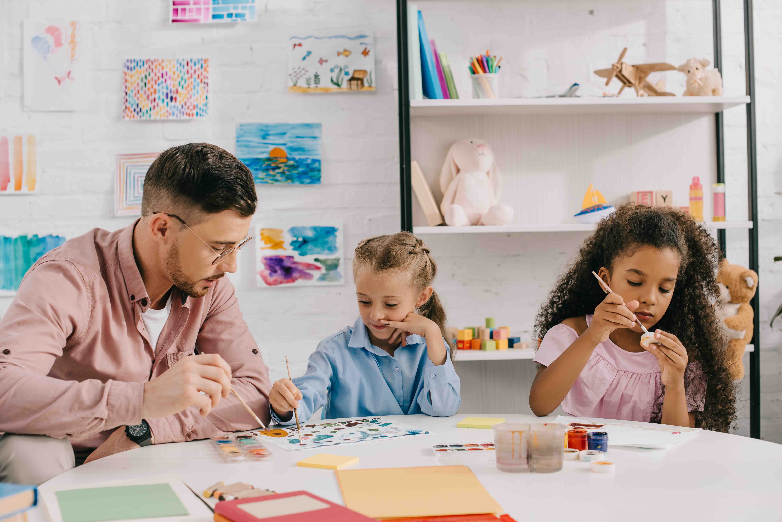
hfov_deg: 39.6
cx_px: 391
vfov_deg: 27.0
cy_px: 261
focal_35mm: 50
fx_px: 1086
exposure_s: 1/160
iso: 160
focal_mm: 50
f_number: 4
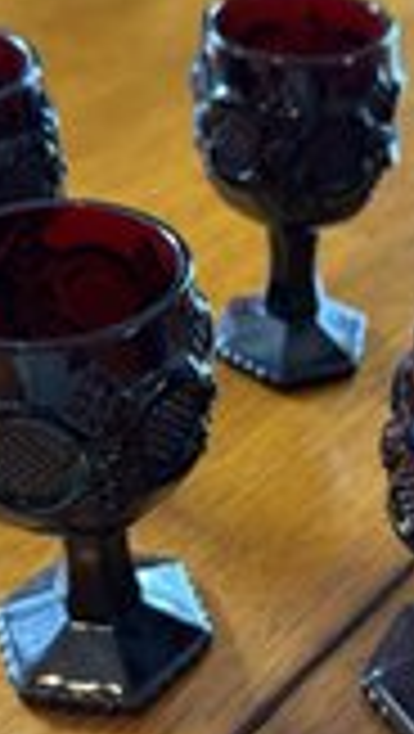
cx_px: 353
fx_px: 1071
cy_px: 471
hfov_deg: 21.5
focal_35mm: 55
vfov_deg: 37.5
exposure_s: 1/60
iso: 640
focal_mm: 6.86
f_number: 1.78
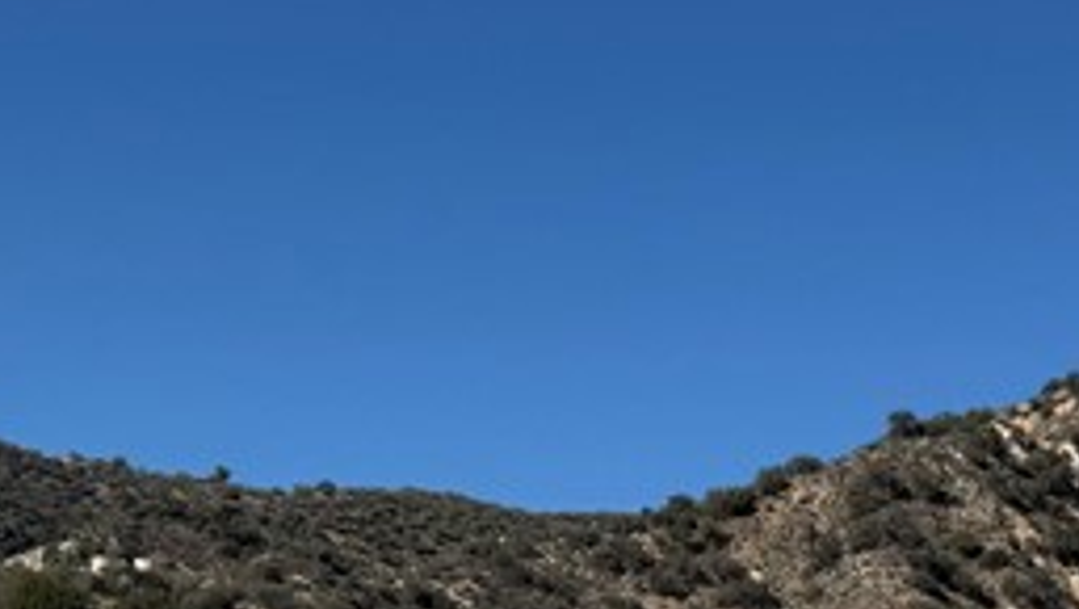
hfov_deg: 19.3
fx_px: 2978
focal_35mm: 104
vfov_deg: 10.0
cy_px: 1520
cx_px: 1302
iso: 80
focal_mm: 6.76
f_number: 1.78
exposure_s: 1/6711
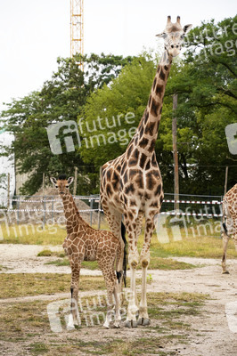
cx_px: 118
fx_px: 1058
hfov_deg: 12.8
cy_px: 178
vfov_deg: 19.1
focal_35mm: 107
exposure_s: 1/500
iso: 640
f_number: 6.3
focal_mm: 107
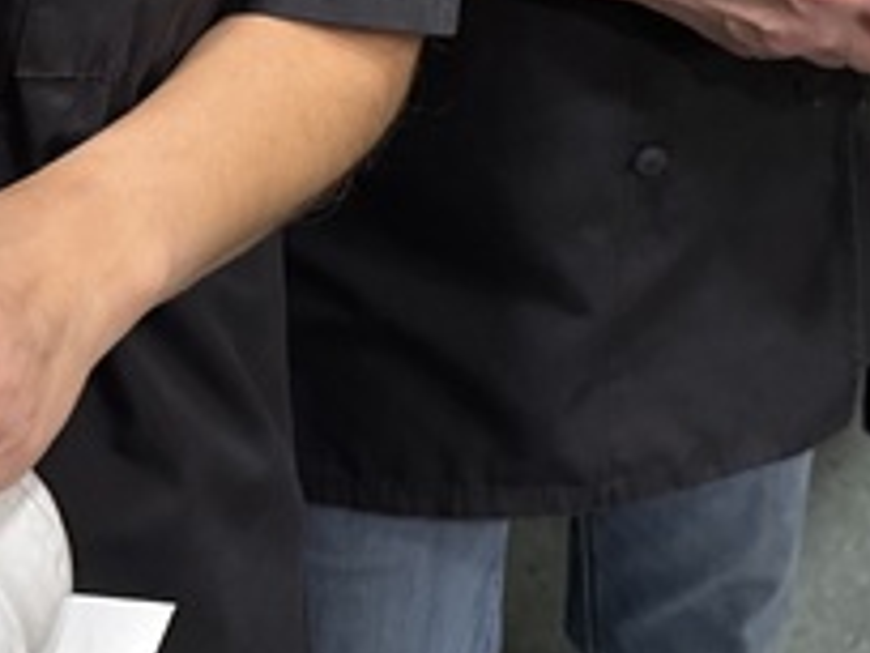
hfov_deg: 20.8
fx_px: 2362
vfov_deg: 14.1
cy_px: -491
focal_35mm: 94
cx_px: 610
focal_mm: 6.76
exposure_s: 1/60
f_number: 1.78
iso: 500
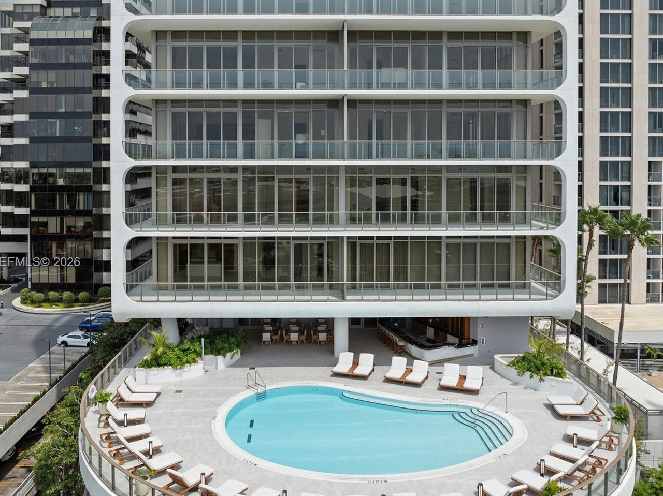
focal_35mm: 30
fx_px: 574
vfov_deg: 46.7
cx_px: 334
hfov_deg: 60.0
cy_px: 263
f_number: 2.8
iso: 110
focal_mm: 12.29
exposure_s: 1/1000
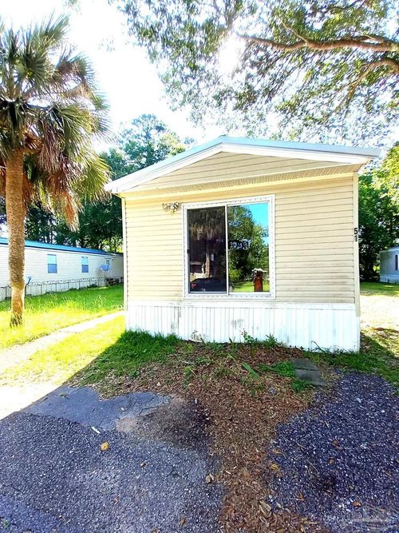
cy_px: 266
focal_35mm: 13
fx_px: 200
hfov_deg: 89.9
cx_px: 200
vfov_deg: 106.2
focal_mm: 1.13
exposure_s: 1/169
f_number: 2.2
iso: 40
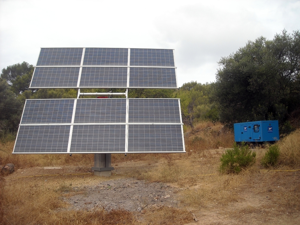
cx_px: 150
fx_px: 303
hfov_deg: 52.6
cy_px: 112
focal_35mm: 35
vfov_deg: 40.7
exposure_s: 1/384
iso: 64
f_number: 2.8
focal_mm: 5.7
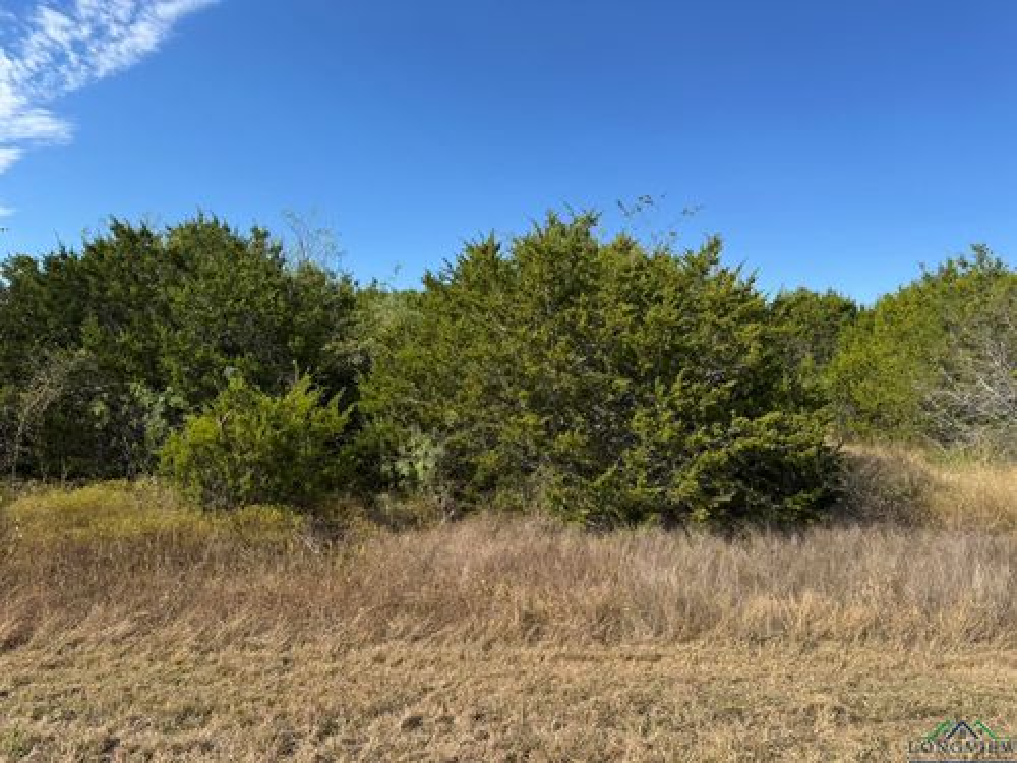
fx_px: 705
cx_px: 508
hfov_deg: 71.6
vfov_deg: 56.8
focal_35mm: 24
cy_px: 382
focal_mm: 6.76
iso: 80
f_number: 1.78
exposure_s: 1/3597
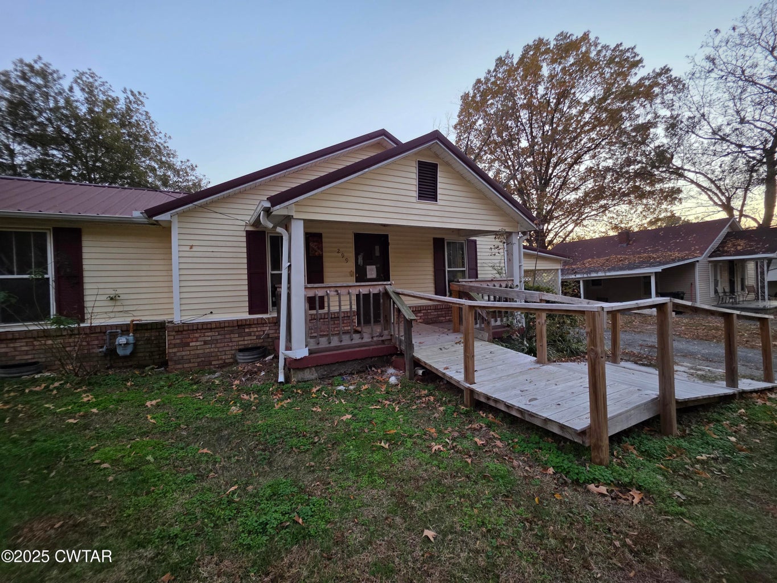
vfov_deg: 89.9
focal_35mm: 13
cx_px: 388
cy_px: 292
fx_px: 292
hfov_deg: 106.2
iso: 200
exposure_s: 1/60
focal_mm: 2.2
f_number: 1.9
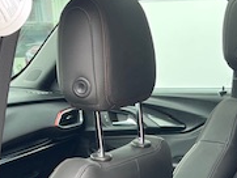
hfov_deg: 21.1
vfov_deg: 14.8
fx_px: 630
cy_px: 276
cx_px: 173
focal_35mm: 92
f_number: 1.6
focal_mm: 5.1
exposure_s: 1/135
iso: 64
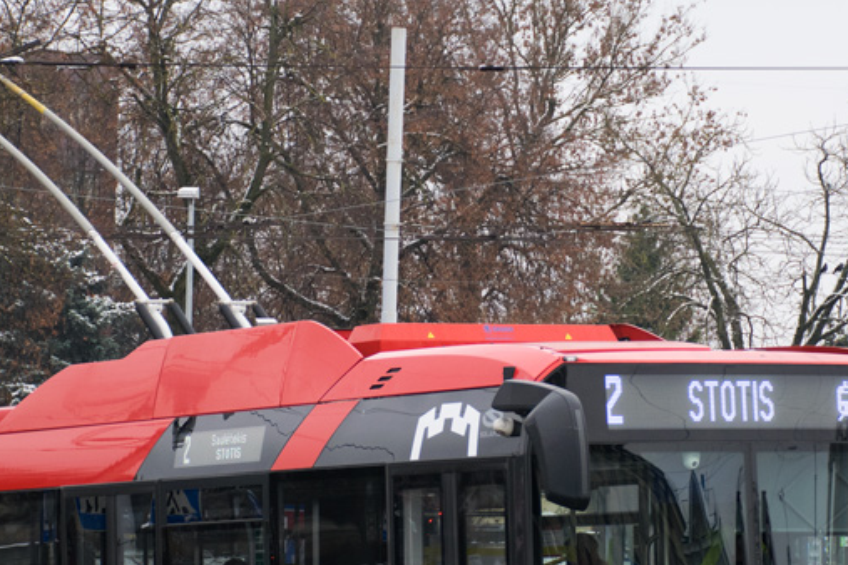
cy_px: 348
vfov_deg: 6.2
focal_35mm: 220
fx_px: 5182
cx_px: 432
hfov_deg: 9.4
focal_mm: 62
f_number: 5
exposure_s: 1/320
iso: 500
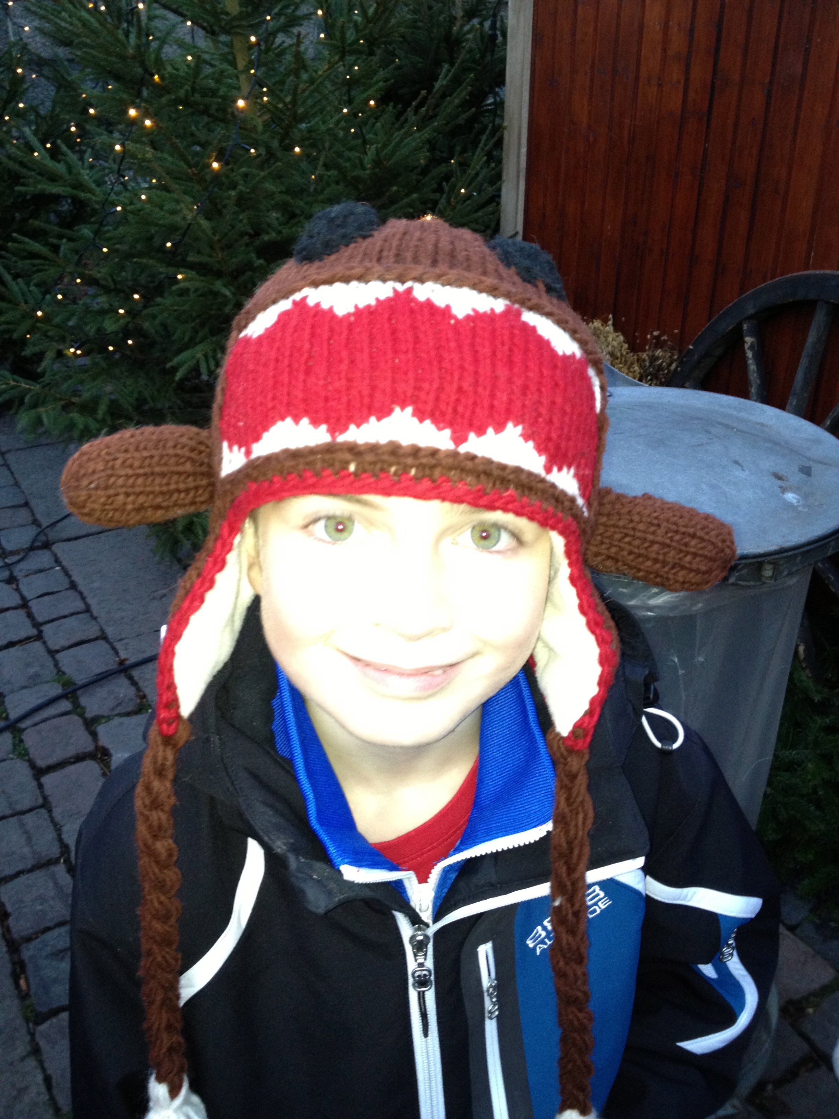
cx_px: 420
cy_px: 560
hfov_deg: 40.7
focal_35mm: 35
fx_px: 1131
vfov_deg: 52.6
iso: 160
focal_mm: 4.28
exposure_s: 1/20
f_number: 2.4
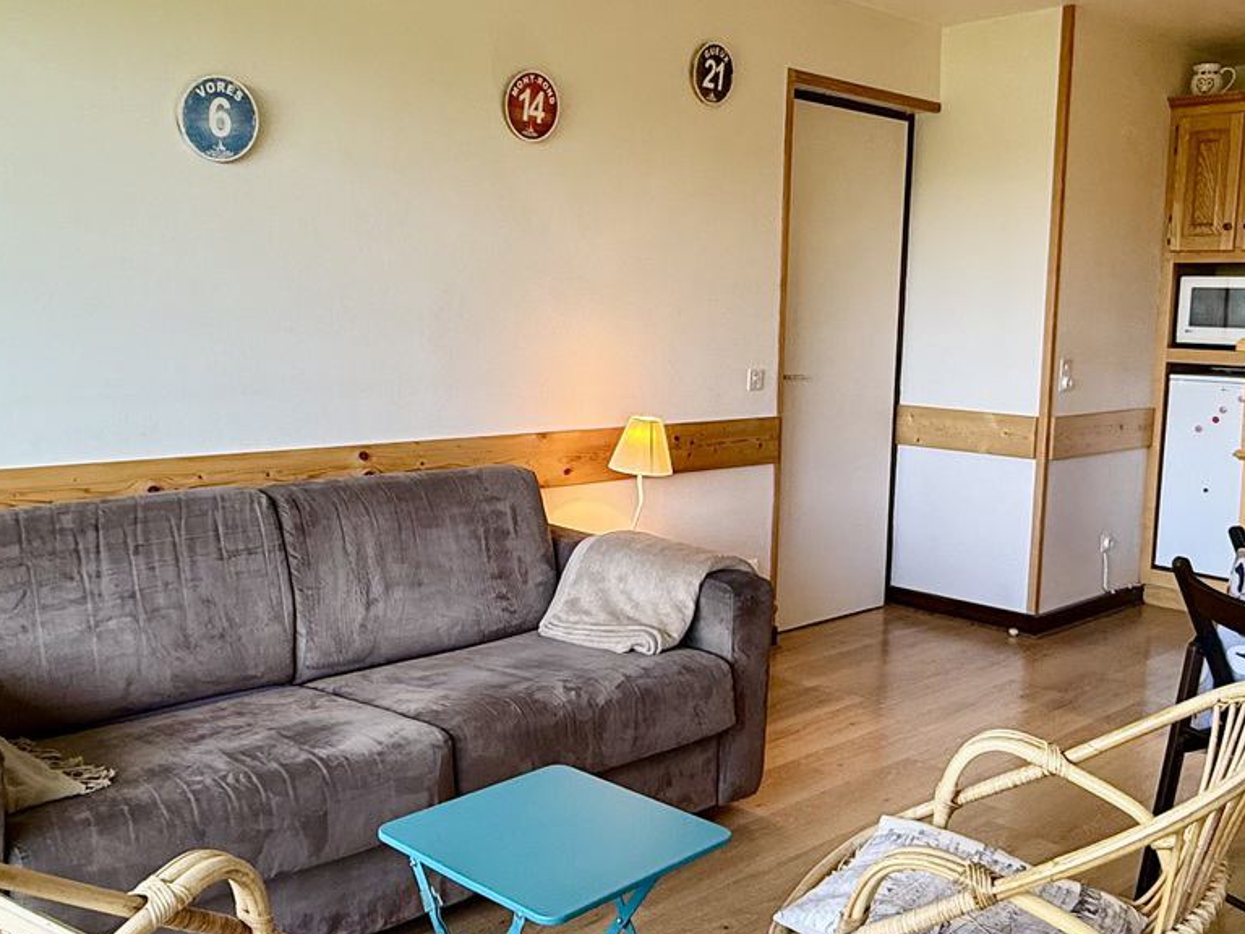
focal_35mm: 35
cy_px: 438
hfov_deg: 52.6
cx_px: 603
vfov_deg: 40.7
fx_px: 1259
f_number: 2.2
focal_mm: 2.22
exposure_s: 1/100
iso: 100
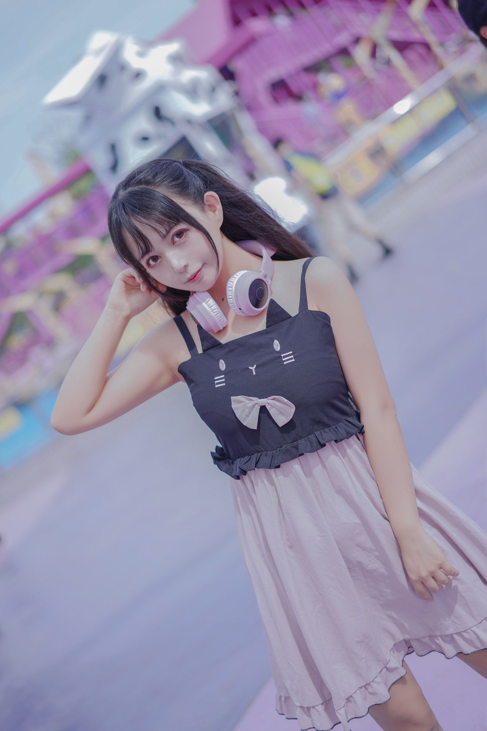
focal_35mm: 55
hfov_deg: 24.6
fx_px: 1116
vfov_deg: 36.2
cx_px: 244
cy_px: 366
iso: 100
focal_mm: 55
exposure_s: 1/1250
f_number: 1.8
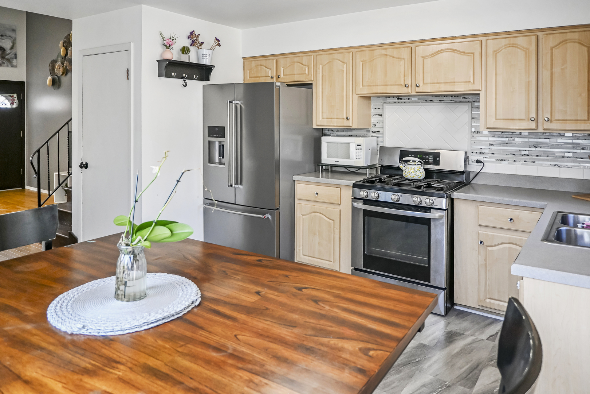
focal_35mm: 24
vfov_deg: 53.1
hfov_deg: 73.7
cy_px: 197
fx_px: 393
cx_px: 295
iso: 450
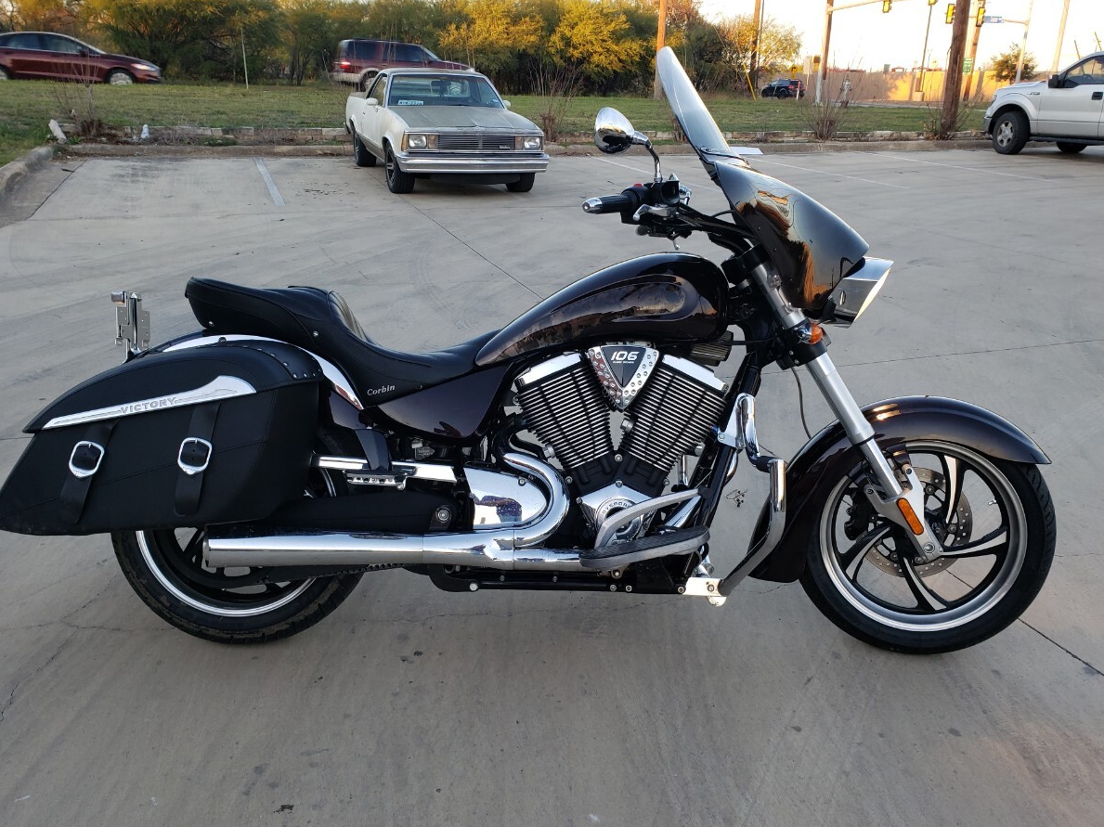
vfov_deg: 49.7
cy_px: 414
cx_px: 576
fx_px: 893
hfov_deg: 63.4
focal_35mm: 28
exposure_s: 1/120
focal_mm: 4.3
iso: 64
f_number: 2.4
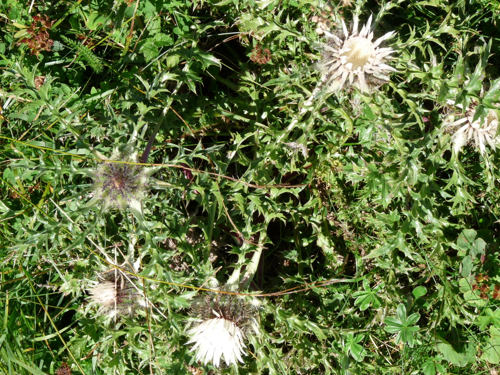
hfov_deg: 16.7
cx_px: 263
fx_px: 1704
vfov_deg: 12.6
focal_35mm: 118
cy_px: 175
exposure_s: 1/250
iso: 100
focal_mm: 18.7
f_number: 5.6
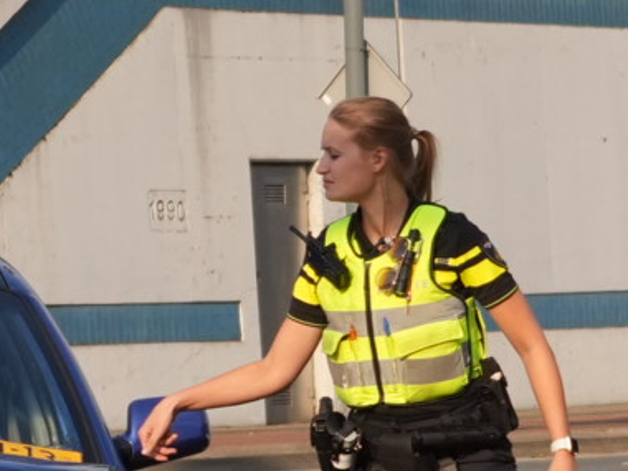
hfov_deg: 5.0
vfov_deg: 3.7
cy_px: 469
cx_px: 345
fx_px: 7202
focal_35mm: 397
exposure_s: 1/3200
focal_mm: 65
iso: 640
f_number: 5
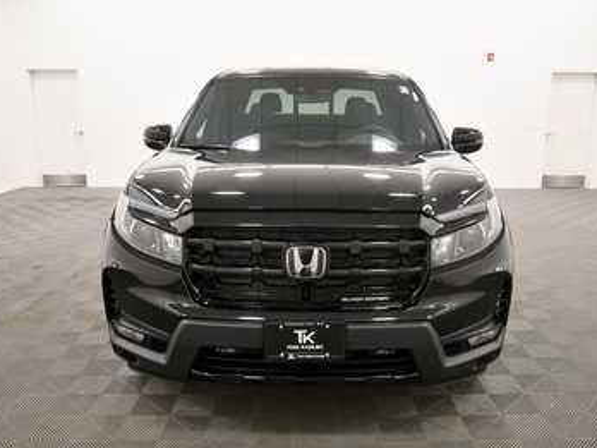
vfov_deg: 45.4
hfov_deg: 58.3
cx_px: 317
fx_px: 535
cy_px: 227
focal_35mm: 31
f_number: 5.6
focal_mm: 19
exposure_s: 1/125
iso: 1400
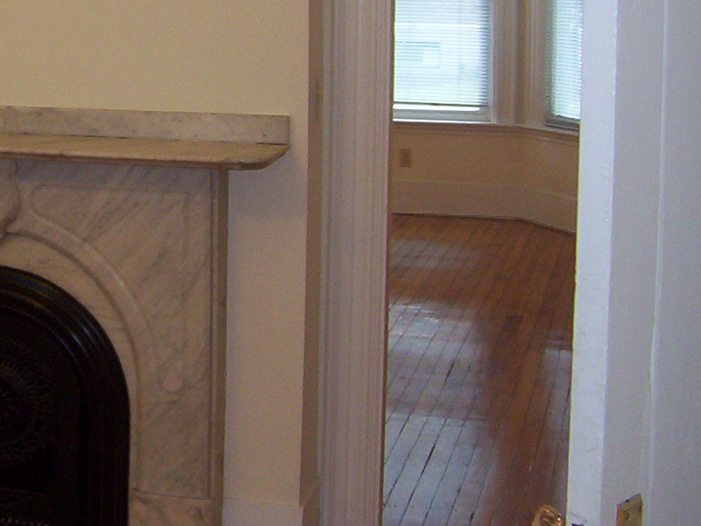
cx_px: 10
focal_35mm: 75
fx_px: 1519
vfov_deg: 19.2
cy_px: 40
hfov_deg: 24.8
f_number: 2.76
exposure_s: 1/30
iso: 140
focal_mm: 5.54
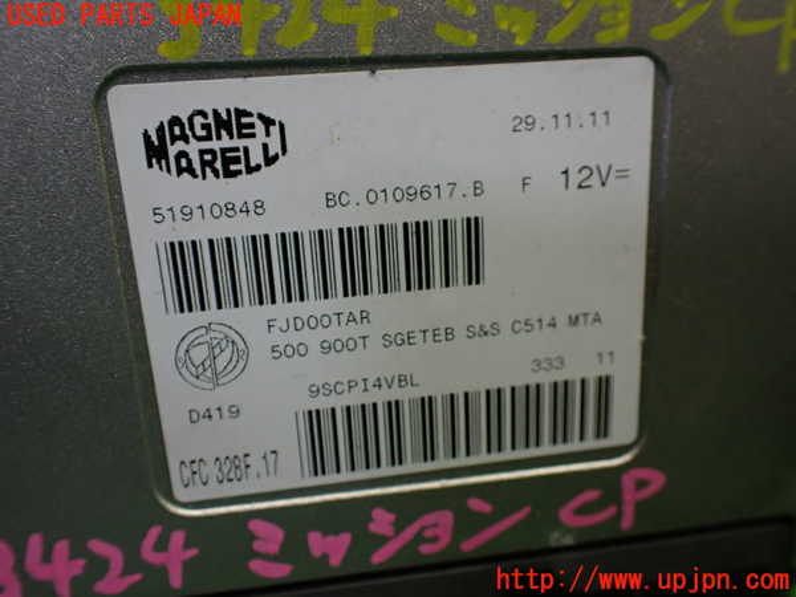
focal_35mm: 30
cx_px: 398
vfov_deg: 46.8
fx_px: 690
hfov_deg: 60.0
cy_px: 298
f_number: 2.3
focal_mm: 5.4
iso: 320
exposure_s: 1/125
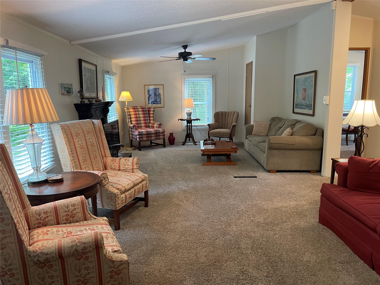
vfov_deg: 54.9
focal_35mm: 25
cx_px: 190
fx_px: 274
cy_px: 142
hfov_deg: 69.4
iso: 160
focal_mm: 5.1
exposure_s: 1/60
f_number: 1.6
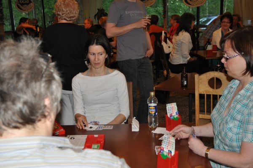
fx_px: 327
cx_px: 126
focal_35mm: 46
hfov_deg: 42.4
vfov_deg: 28.9
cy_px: 84
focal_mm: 31
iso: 800
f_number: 4
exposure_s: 1/60
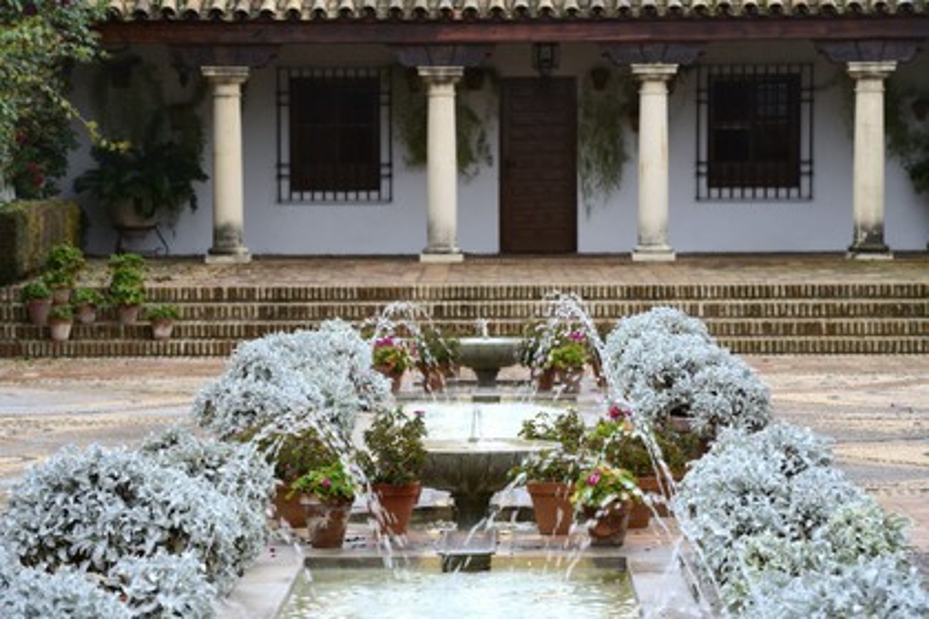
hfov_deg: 15.8
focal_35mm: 130
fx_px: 3354
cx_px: 464
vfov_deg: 10.5
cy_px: 310
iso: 1600
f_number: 8
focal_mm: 130
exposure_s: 1/80
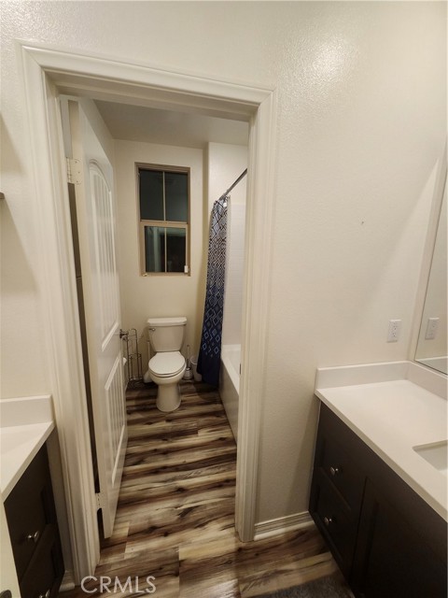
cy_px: 299
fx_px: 224
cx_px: 224
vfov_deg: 106.2
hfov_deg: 89.9
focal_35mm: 13
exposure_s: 1/60
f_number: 2.2
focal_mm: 1.74
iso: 160
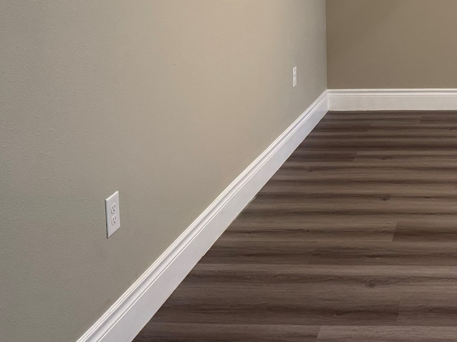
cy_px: -10
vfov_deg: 25.9
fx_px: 699
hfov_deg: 33.6
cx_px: 437
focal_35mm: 53
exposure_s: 1/60
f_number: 1.78
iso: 125
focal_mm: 6.76
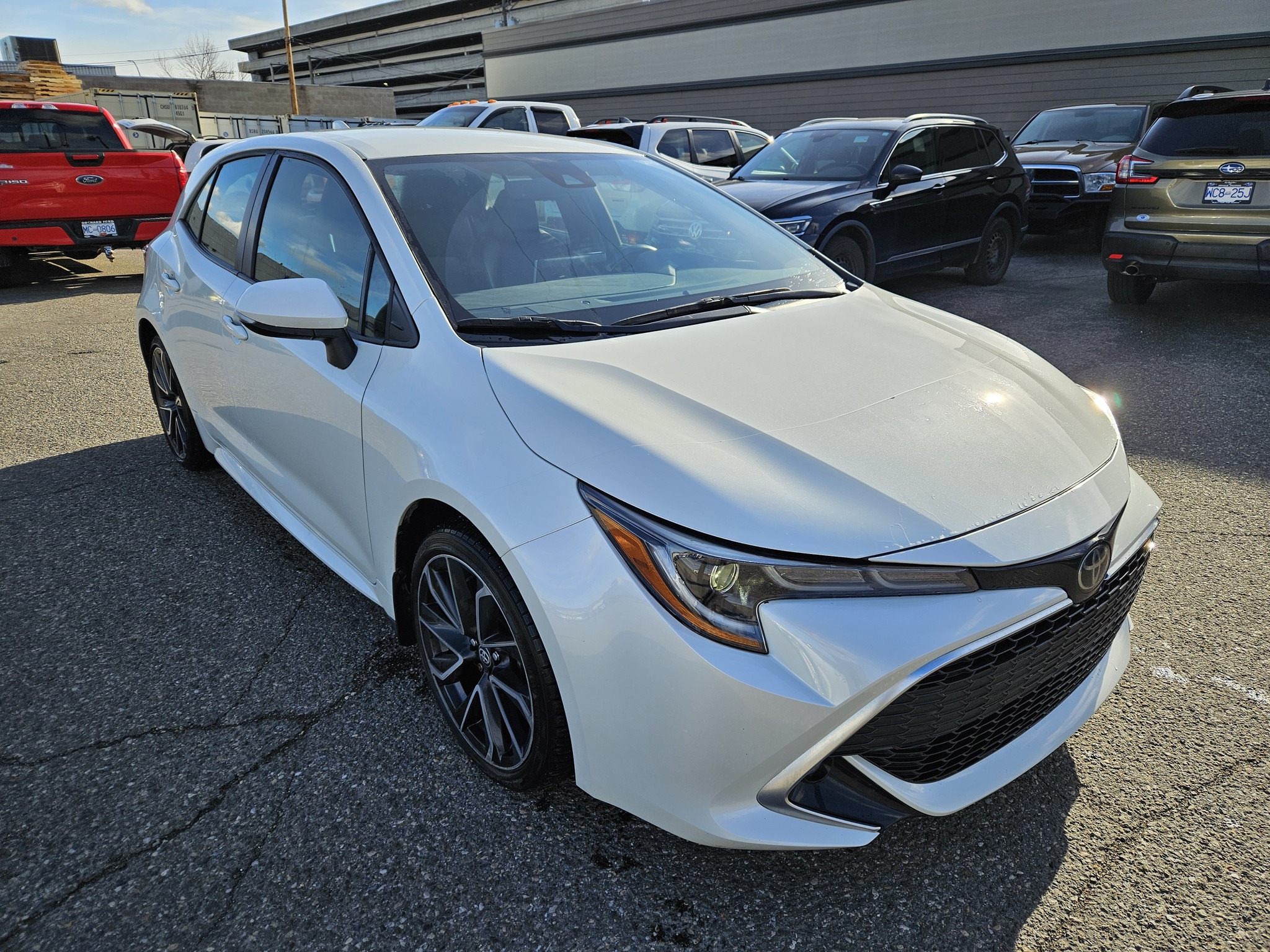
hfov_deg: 73.9
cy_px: 476
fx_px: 844
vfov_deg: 58.9
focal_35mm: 23
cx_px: 635
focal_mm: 5.4
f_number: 1.8
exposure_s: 1/1576
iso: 32
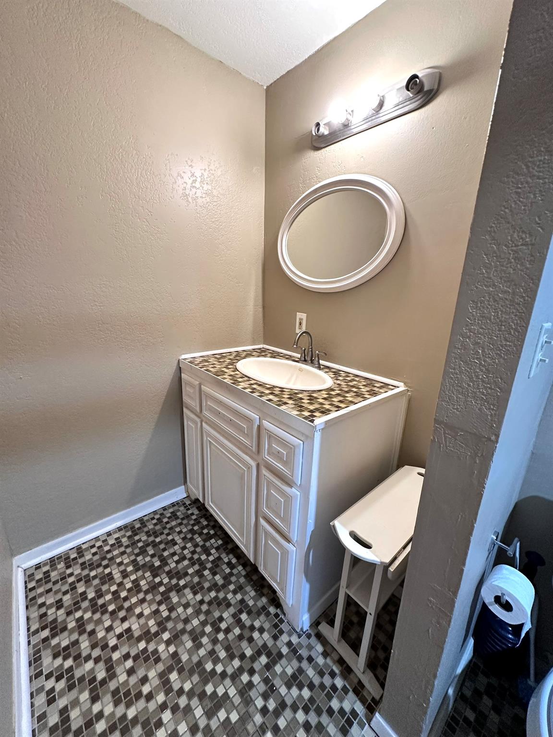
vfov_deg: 102.1
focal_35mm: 14
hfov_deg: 85.7
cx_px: 276
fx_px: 298
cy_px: 368
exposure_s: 1/60
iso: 250
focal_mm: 2.22
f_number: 2.2
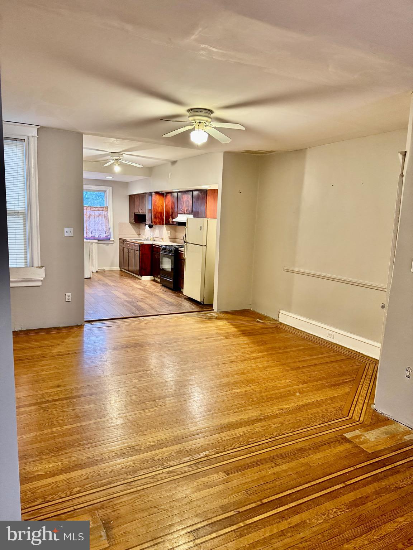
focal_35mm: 24
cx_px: 206
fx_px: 382
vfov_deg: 71.6
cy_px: 275
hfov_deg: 56.8
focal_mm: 6.76
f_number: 1.78
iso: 500
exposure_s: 1/60
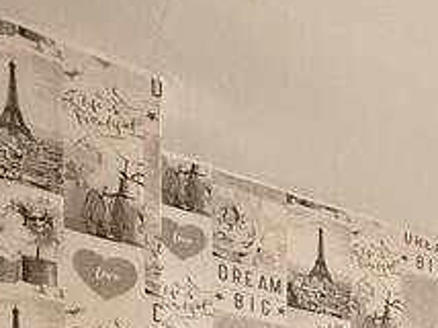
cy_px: 679
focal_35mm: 67
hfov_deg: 22.6
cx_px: 690
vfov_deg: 16.2
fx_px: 847
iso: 50
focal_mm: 2.22
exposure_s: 1/129
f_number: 2.2
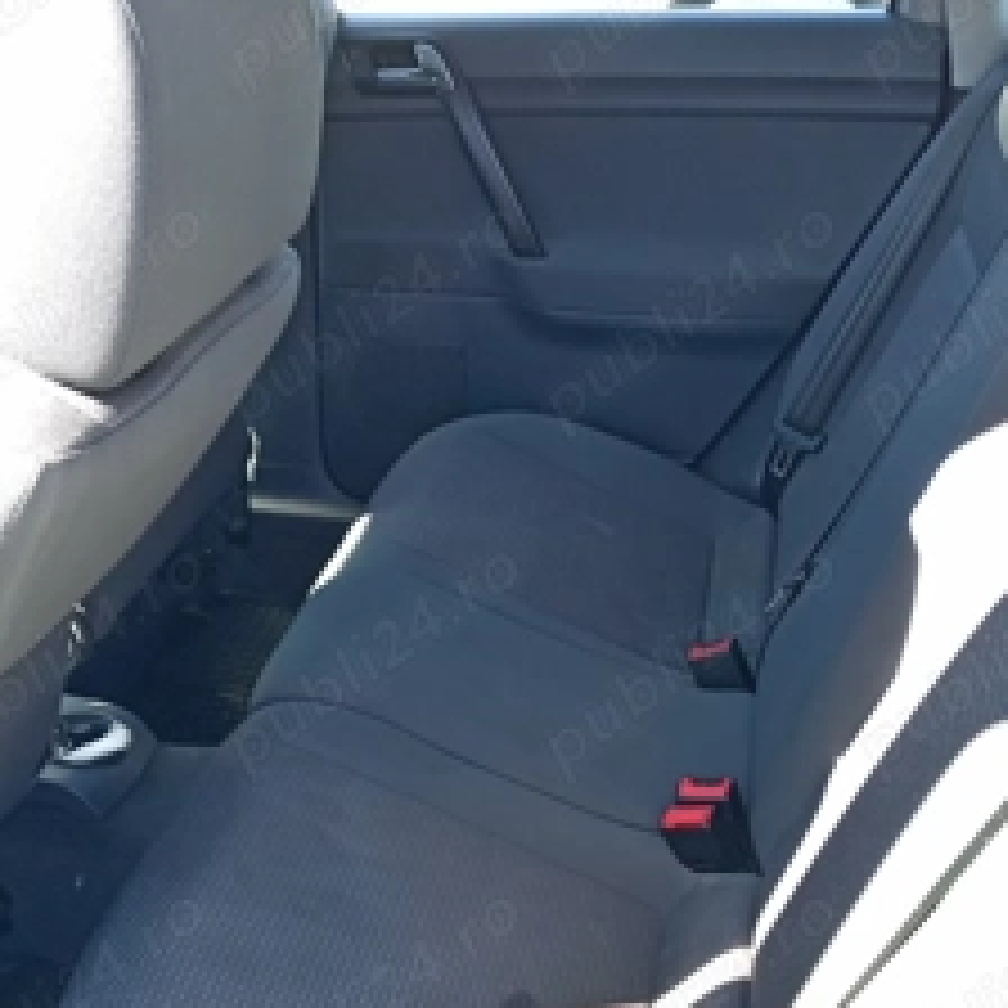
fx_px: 1351
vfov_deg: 40.0
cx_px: 531
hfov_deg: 40.9
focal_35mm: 41
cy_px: 734
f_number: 1.8
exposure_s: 1/100
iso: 144
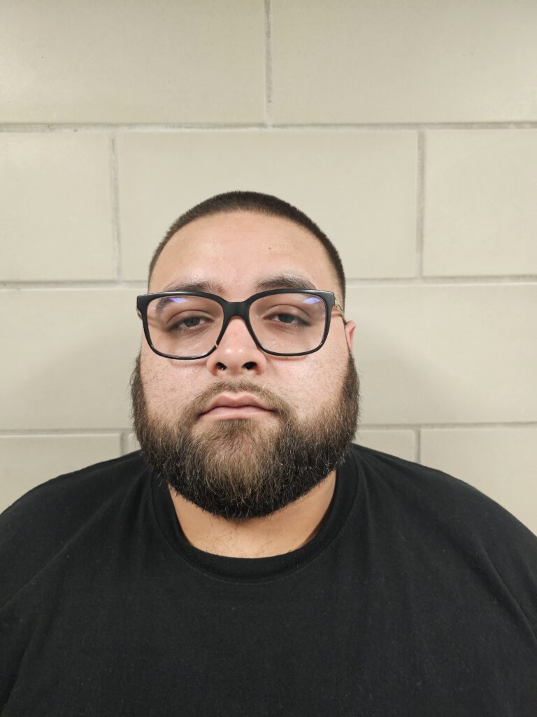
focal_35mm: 23
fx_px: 476
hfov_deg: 58.9
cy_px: 358
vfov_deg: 73.9
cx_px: 268
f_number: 1.7
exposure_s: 1/120
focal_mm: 6.3
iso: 800
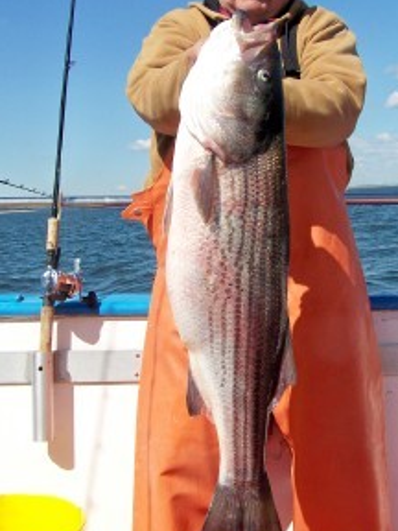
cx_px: 245
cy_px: 214
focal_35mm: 50
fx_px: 767
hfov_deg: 29.0
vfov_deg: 38.0
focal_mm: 5.85
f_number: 4
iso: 64
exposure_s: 1/800
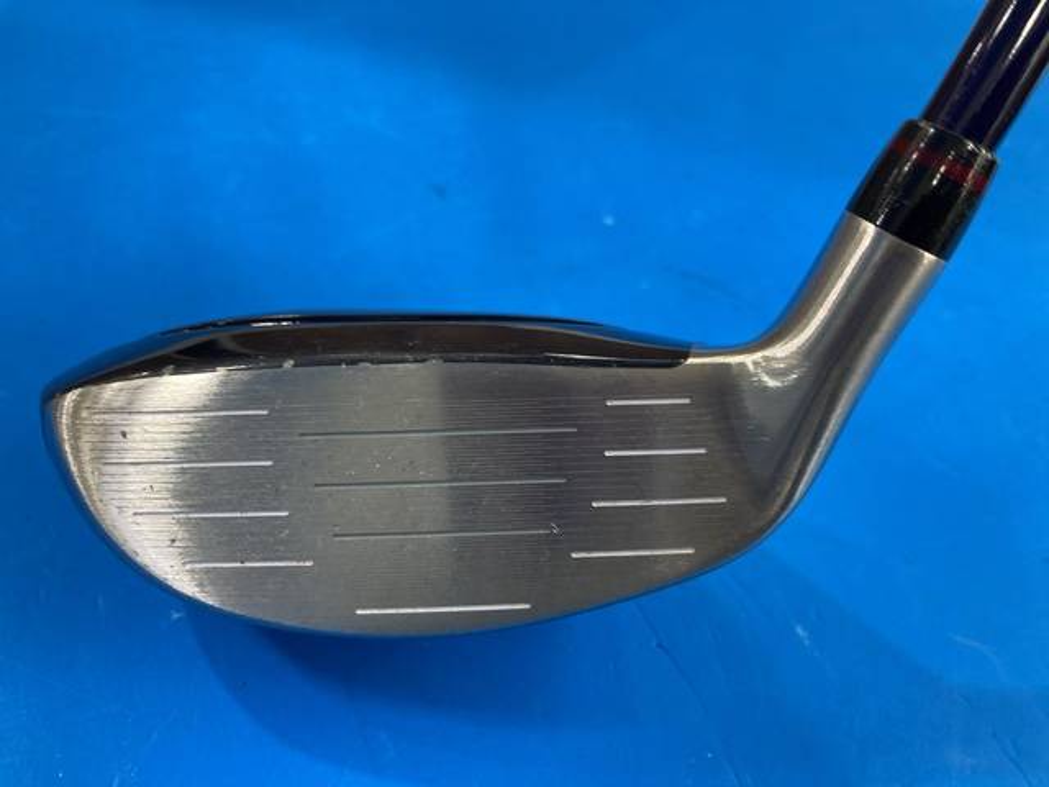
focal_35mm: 28
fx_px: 849
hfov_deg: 63.4
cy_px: 394
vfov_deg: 49.7
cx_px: 524
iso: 80
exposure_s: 1/50
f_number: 1.8
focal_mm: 3.99
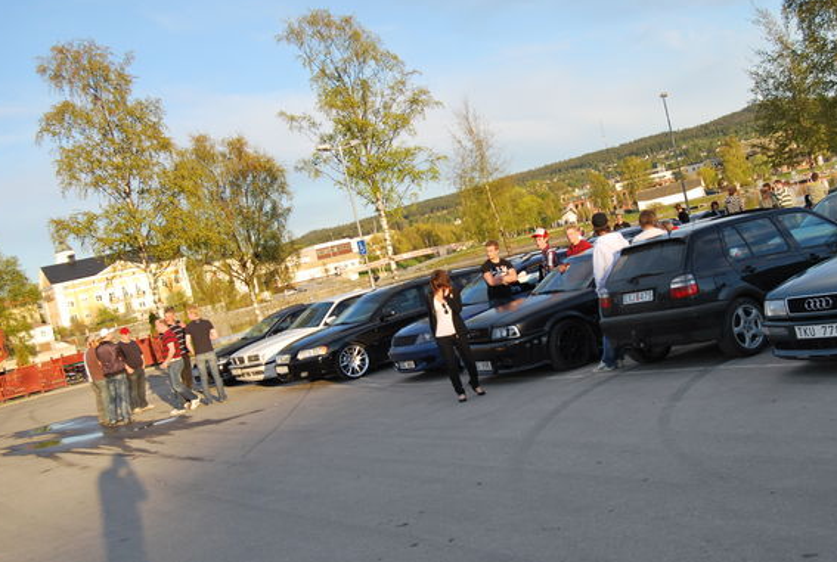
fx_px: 1025
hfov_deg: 44.4
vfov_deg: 30.7
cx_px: 452
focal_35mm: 44
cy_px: 299
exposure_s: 1/160
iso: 100
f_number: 6.3
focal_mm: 26
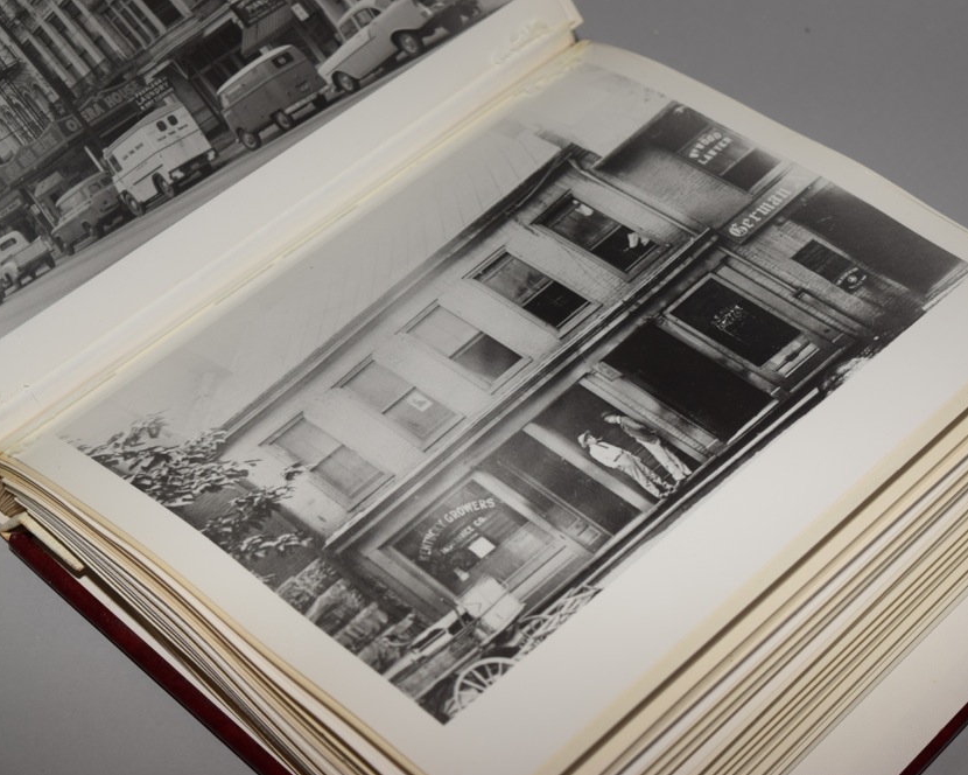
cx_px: 533
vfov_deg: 19.7
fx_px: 2235
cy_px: 388
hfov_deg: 24.4
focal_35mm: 78
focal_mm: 46
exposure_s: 1/60
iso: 160
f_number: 5
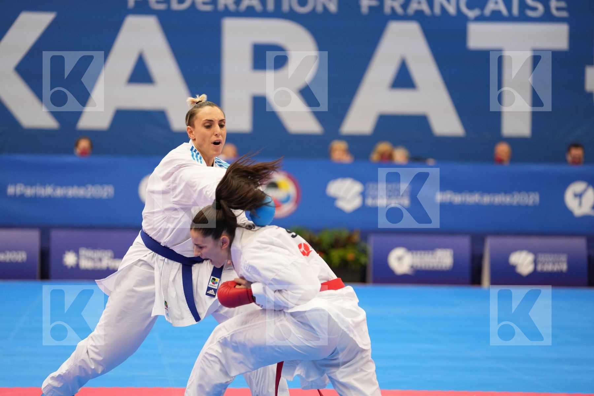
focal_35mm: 147
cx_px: 297
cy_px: 198
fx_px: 2425
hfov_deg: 14.0
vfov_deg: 9.3
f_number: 2.8
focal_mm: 147
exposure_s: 1/1000
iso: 2000
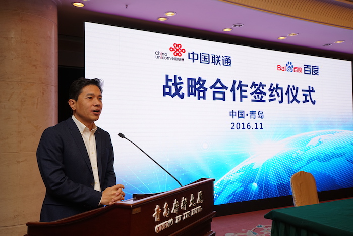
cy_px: 118
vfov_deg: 37.9
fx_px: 343
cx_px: 176
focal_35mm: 35
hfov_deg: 54.4
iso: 1000
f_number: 5.6
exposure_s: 1/160
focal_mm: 35
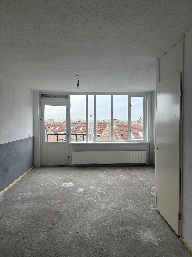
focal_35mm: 24
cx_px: 96
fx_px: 177
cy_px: 128
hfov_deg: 56.8
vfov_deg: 71.6
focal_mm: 6.76
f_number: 1.78
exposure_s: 1/243
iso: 125
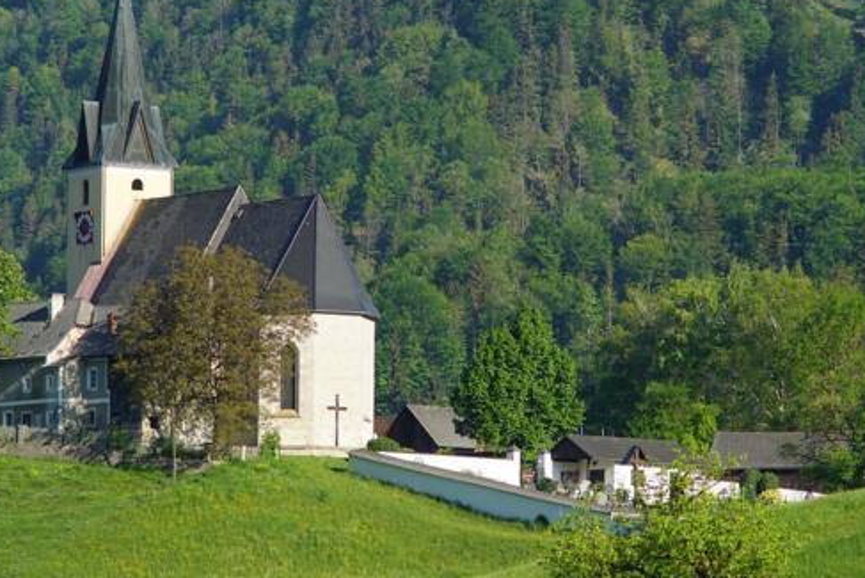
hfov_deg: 5.6
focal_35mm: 366
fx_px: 8796
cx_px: 362
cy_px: 229
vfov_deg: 3.8
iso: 100
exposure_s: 1/250
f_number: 7.1
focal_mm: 180
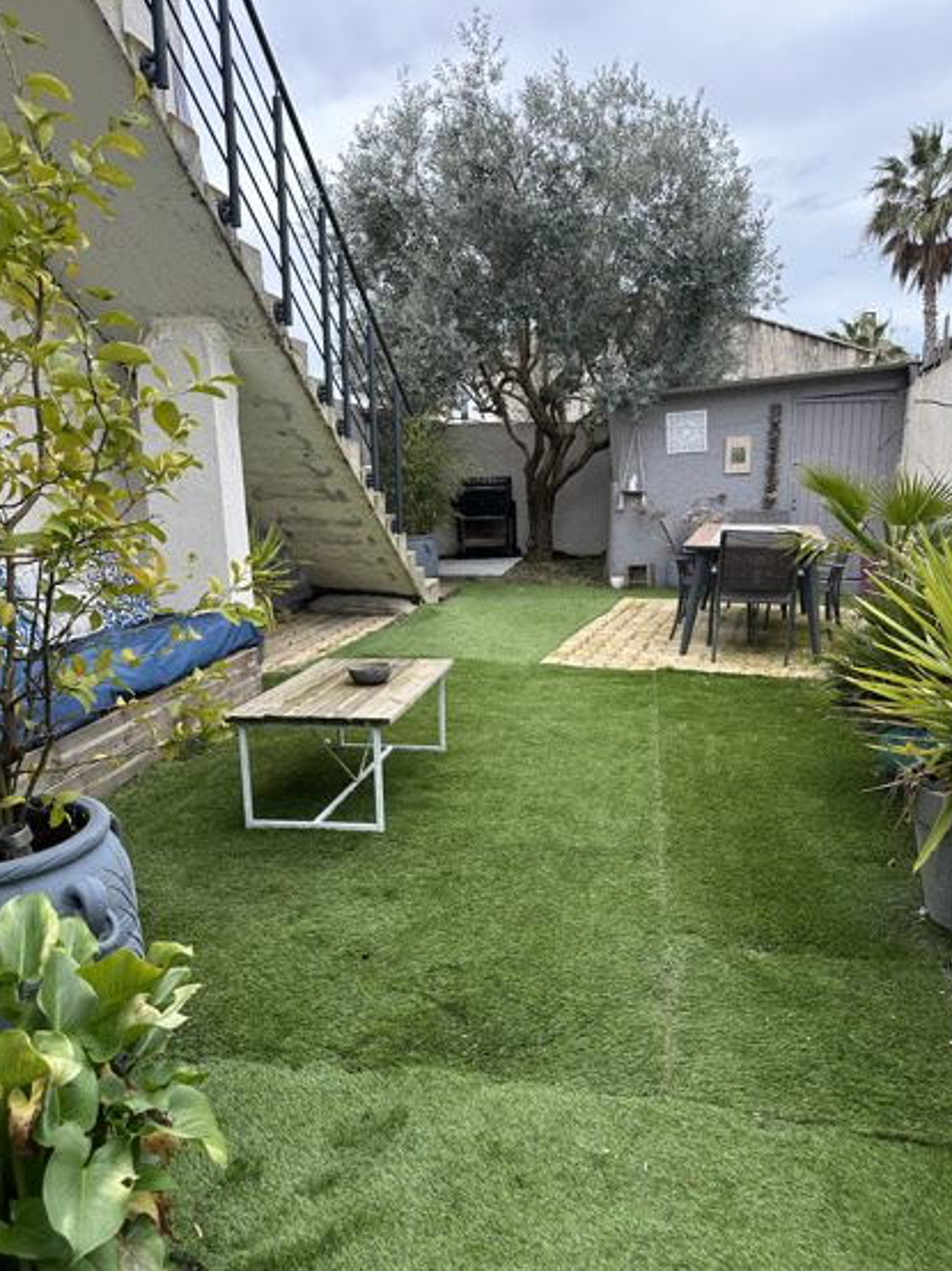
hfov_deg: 53.0
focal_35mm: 26
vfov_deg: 67.3
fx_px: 954
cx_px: 505
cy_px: 677
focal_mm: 6.86
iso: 80
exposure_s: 1/344
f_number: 1.78
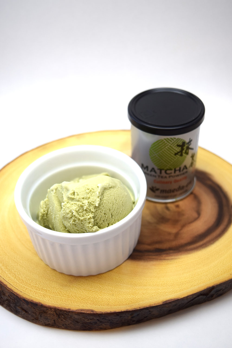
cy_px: 174
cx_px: 116
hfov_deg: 28.9
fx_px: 449
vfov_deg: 42.3
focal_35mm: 46
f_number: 5
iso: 400
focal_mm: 31
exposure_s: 1/100
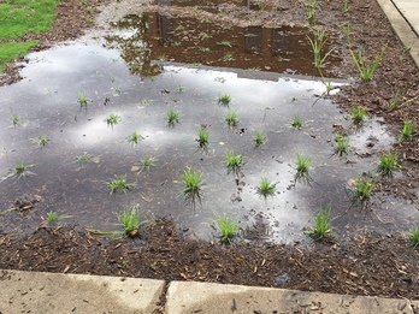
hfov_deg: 61.7
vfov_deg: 48.2
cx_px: 210
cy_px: 157
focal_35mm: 29
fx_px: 351
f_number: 2.2
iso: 25
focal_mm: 4.15
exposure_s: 1/371
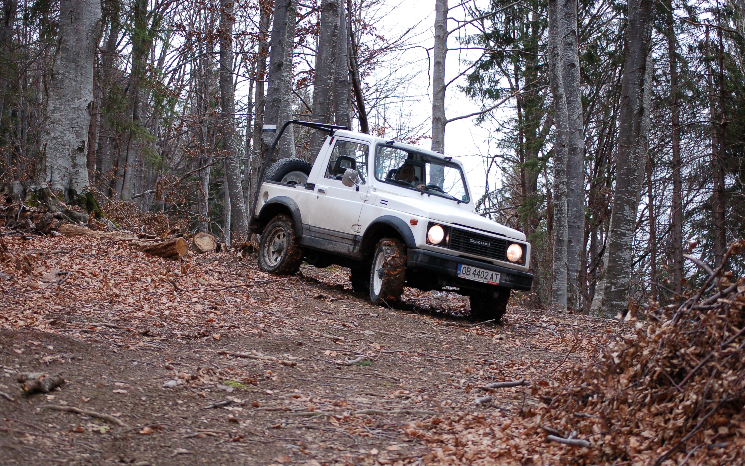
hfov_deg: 24.5
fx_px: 1716
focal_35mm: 85
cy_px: 238
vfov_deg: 15.5
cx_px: 373
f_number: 4
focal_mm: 55
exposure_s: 1/250
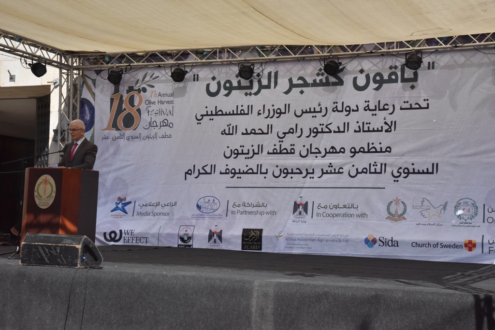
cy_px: 165
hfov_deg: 30.5
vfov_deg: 20.6
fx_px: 908
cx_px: 248
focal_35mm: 66
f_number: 22
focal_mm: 66
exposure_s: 1/2000
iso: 3200
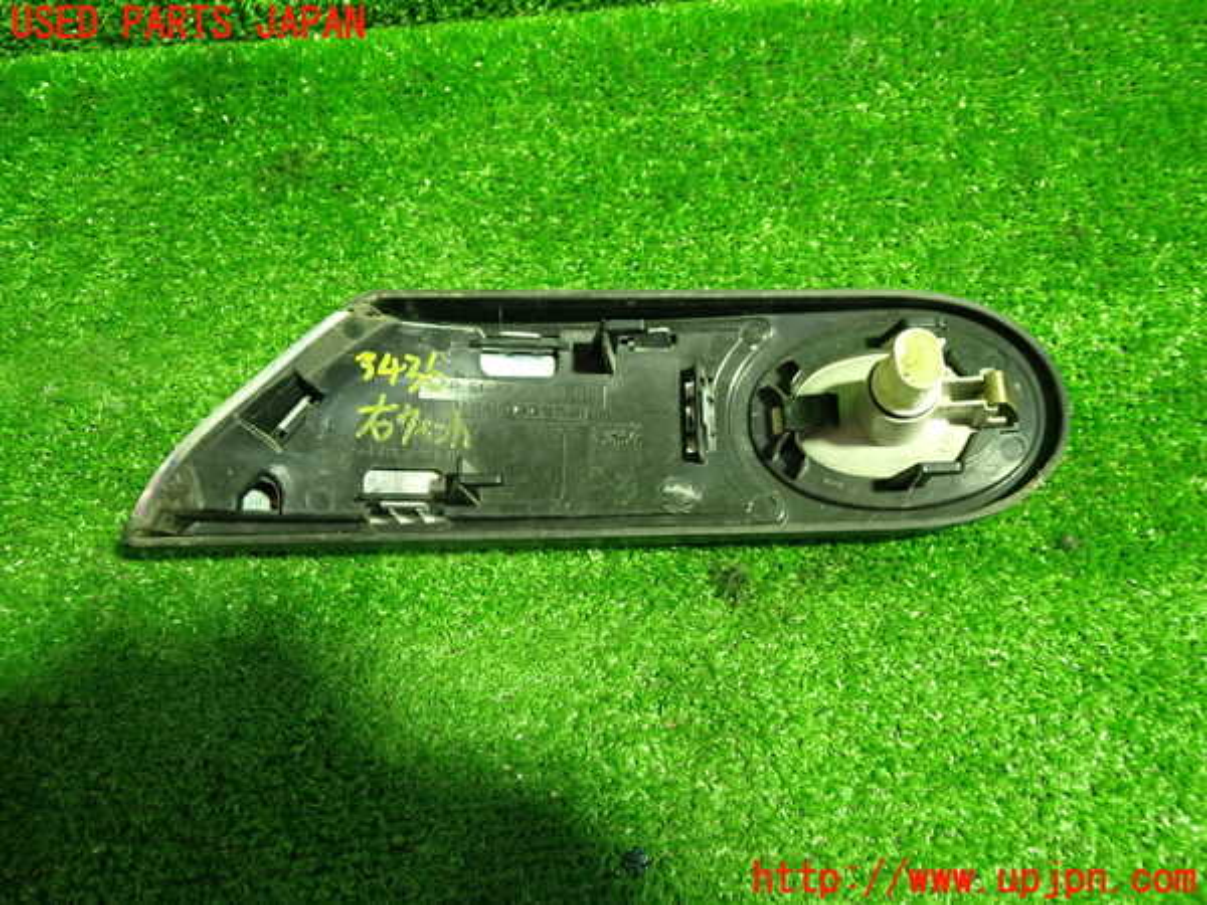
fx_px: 1046
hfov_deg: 60.0
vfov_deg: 46.8
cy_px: 452
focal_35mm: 30
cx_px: 604
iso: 400
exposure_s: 1/30
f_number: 2.3
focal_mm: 5.4
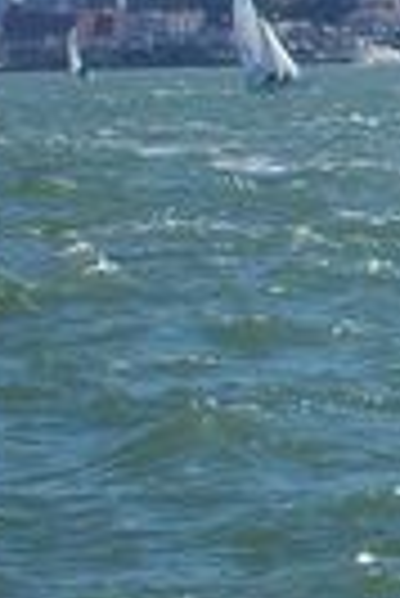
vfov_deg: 8.4
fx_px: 4039
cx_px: 1587
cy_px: 0
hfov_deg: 5.1
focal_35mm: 243
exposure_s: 1/200
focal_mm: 27
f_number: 13
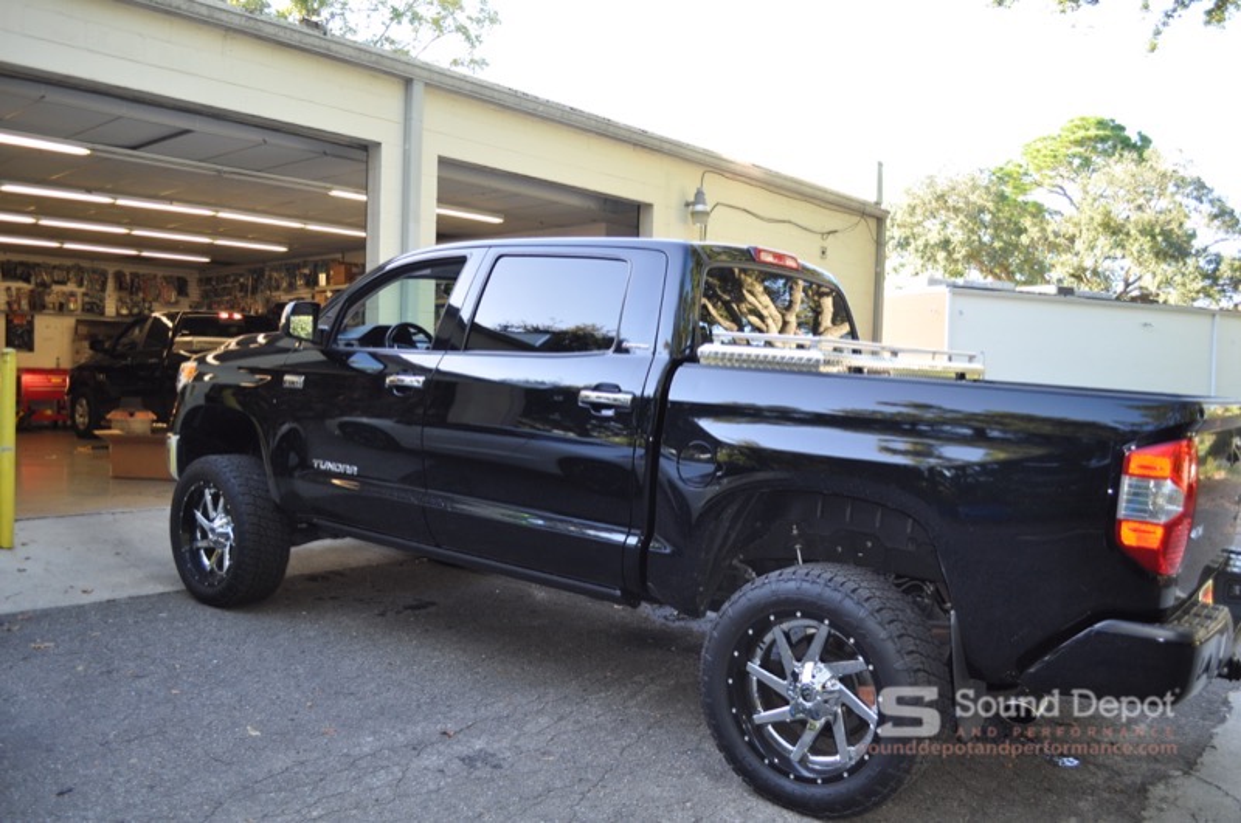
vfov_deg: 43.5
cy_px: 412
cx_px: 620
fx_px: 1033
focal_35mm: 30
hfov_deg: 62.0
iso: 400
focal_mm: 20
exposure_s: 1/125
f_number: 3.8
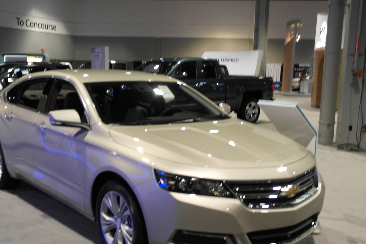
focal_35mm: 43
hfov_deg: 45.4
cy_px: 150
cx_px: 172
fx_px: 437
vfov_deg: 31.1
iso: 400
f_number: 3.5
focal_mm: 20
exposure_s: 1/30
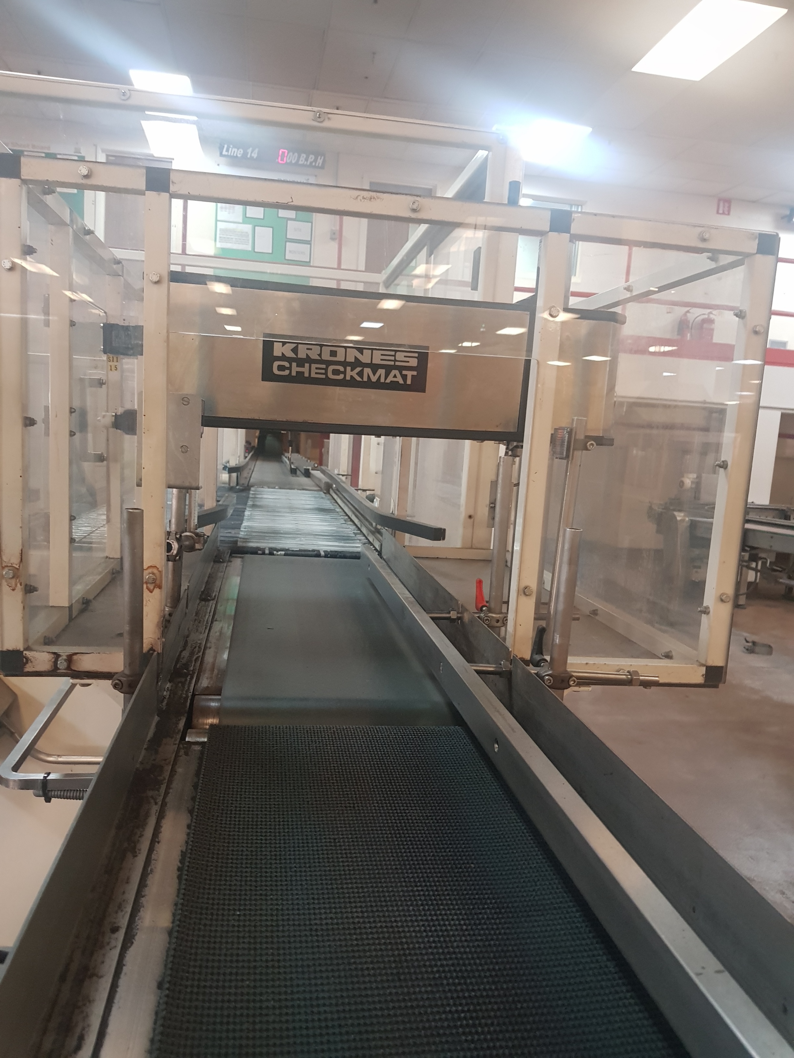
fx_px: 795
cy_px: 529
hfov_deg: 53.1
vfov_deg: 67.3
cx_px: 397
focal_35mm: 26
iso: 250
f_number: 1.7
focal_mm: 4.3
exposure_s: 1/33
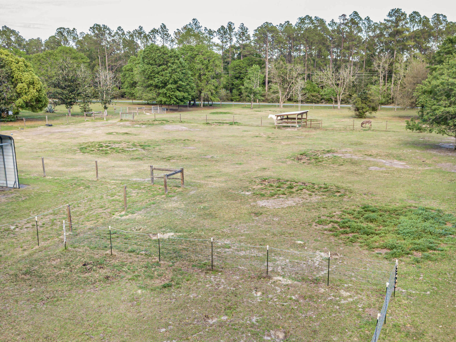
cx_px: 252
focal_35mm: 38
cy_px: 225
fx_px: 500
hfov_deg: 48.9
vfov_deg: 37.3
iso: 100
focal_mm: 4.73
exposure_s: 1/150
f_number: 2.2
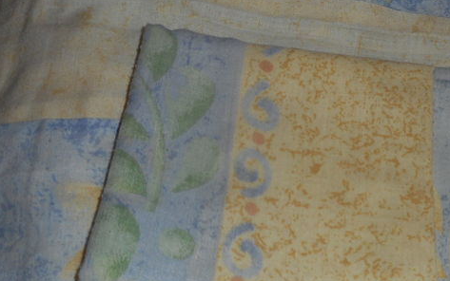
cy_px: 198
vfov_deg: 23.0
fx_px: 687
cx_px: 304
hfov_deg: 35.9
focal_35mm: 56
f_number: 3.7
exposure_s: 1/25
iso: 80
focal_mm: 4.5
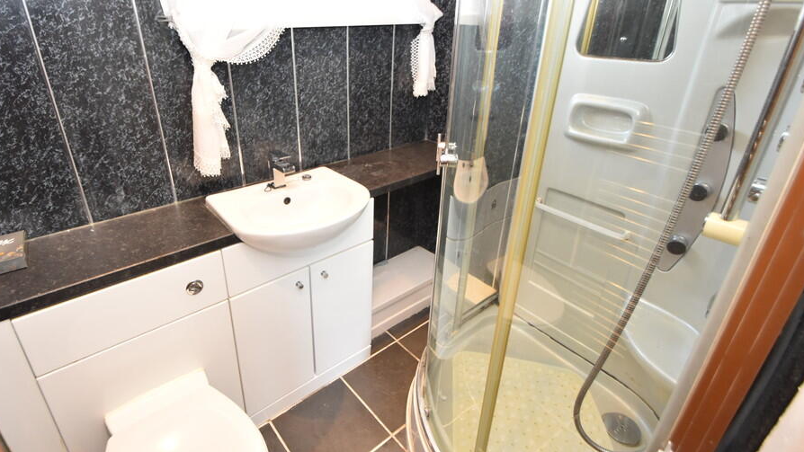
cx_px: 362
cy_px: 185
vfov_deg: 60.6
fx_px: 384
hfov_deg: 92.4
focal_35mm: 18
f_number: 4.5
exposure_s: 1/80
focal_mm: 10
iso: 800
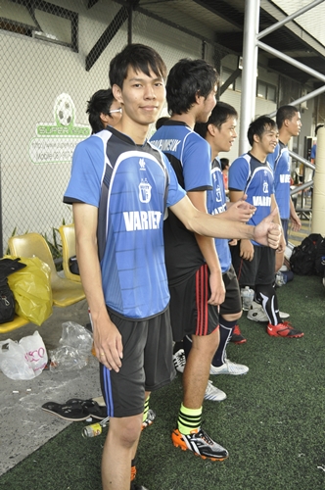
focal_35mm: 42
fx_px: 570
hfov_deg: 31.8
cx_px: 162
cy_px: 245
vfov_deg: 46.5
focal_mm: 28
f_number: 4.5
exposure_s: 1/80
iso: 800
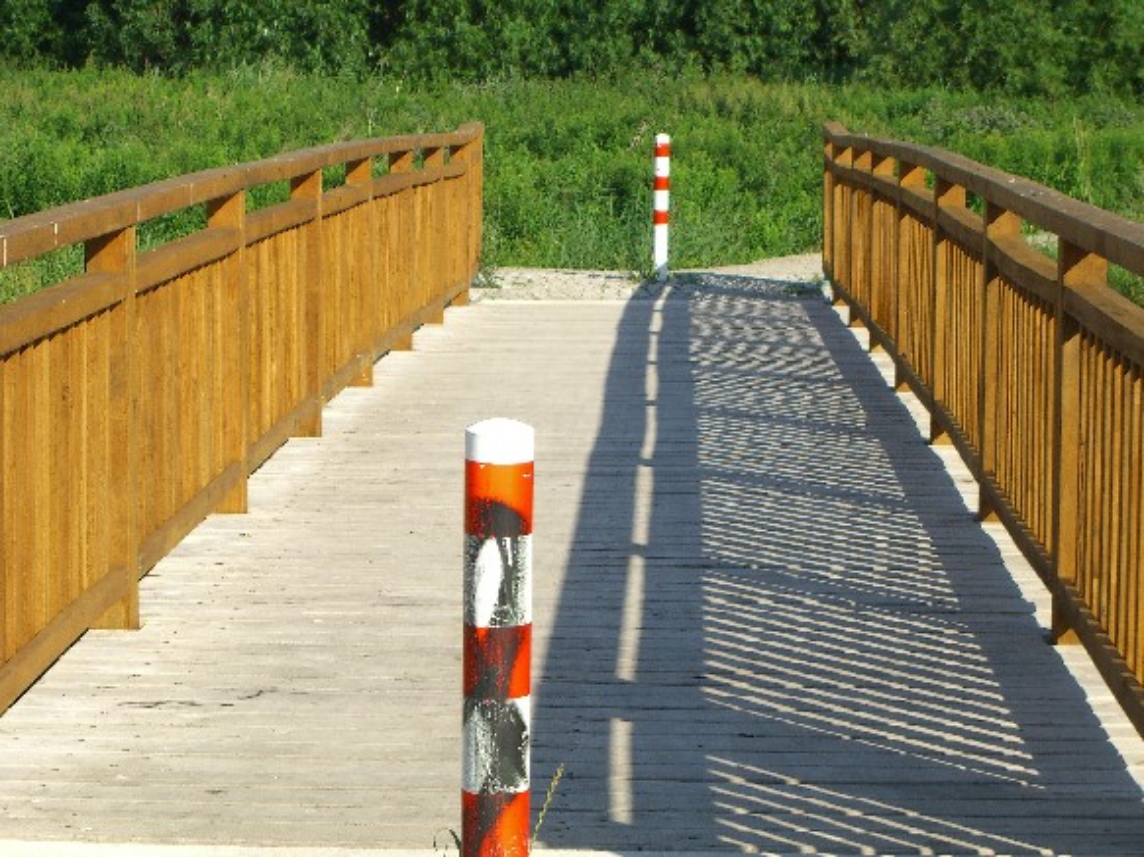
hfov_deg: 17.3
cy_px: 428
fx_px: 3767
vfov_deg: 13.0
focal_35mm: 114
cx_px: 572
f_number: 5.1
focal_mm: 23.7
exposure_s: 1/320
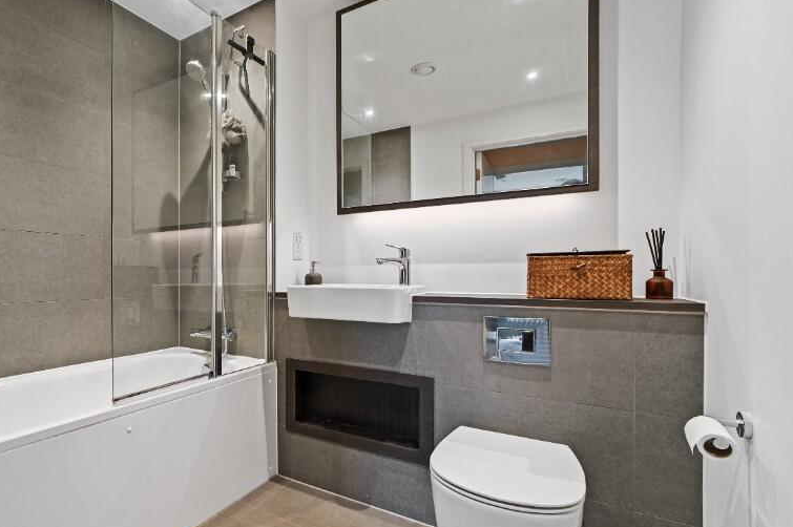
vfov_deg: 64.4
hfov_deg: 83.6
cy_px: 279
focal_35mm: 19
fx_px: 418
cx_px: 257
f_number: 8
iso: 400
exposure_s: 1/2
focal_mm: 14
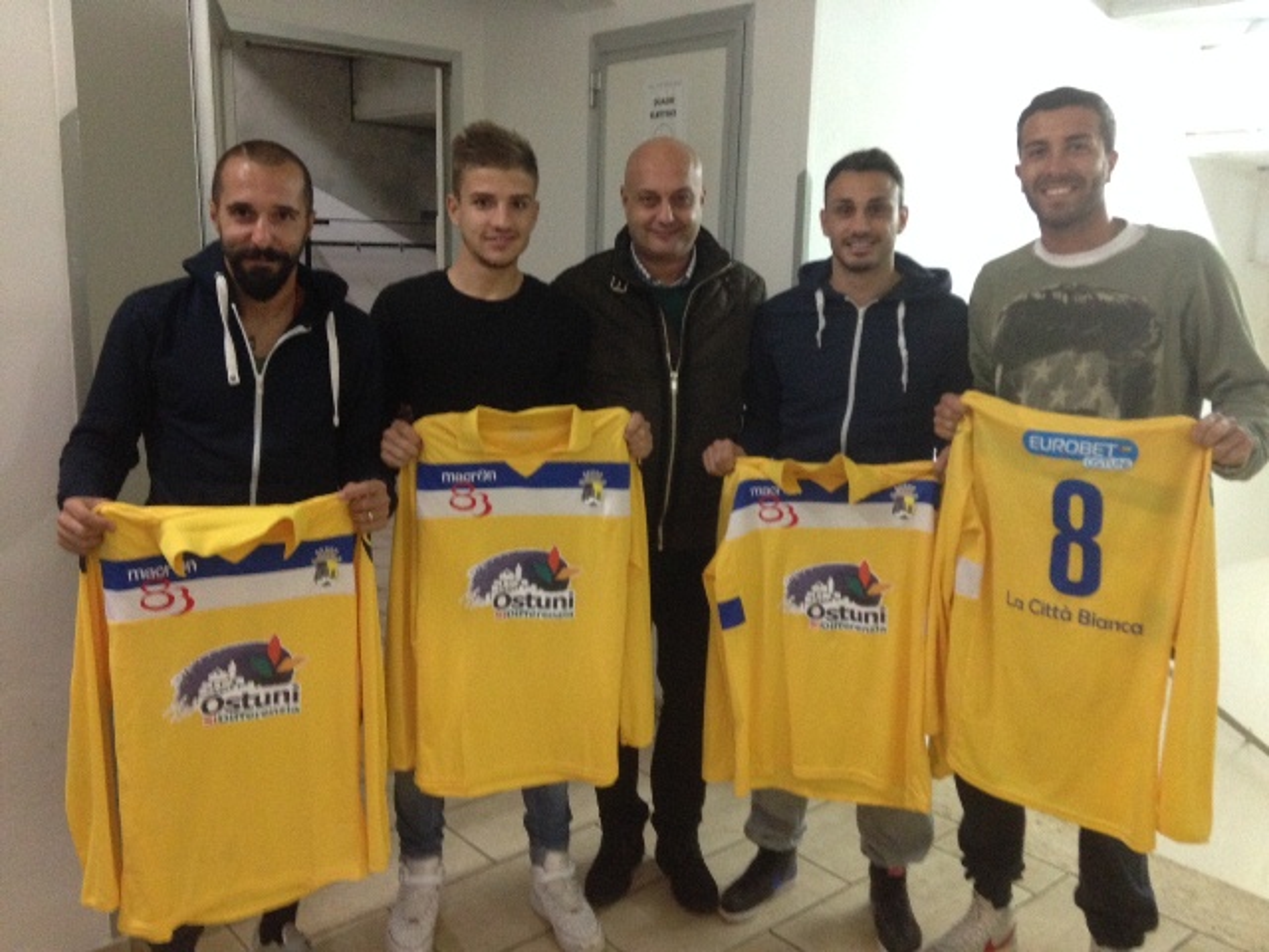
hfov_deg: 55.4
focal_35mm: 33
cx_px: 634
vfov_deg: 42.9
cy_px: 476
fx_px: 1210
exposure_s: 1/15
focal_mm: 4.12
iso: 320
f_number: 2.4
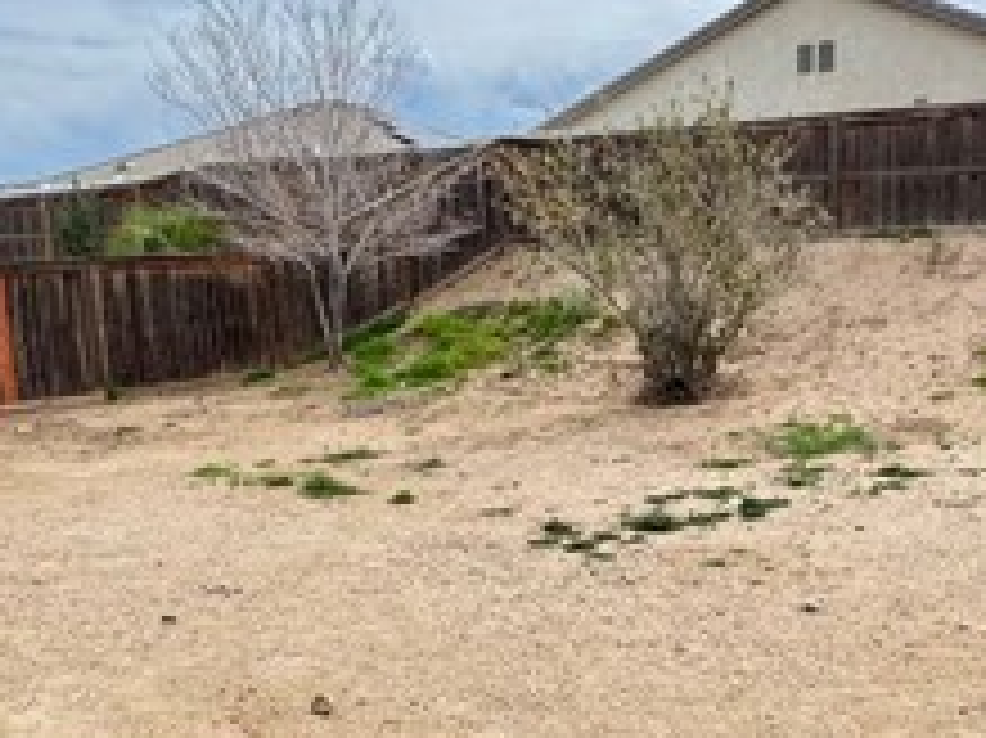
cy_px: 500
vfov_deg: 34.7
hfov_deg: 45.4
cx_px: 612
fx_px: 1167
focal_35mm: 41
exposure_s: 1/657
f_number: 2.2
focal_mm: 2.22
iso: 40
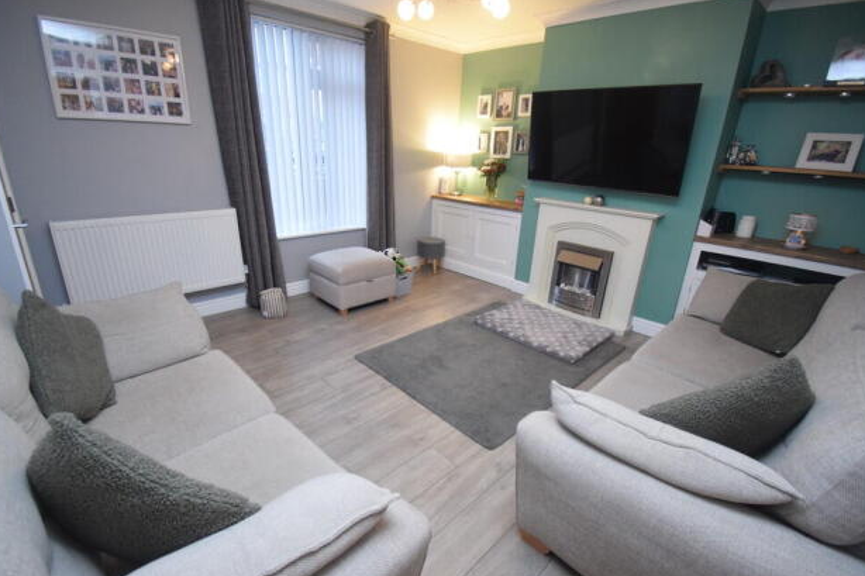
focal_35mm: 16
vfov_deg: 73.7
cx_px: 422
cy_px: 291
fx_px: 384
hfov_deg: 96.7
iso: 2800
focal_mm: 10
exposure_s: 1/60
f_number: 4.5
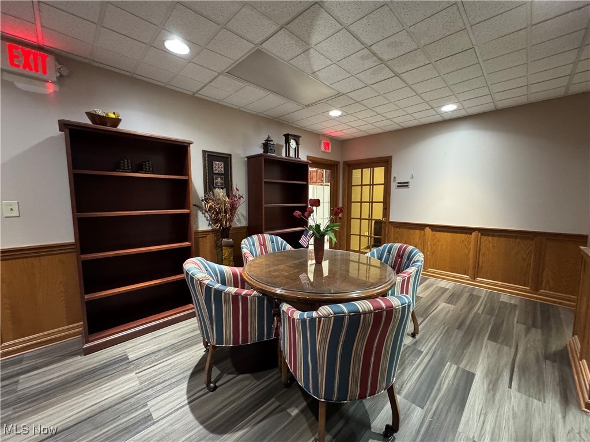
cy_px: 221
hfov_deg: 102.1
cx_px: 295
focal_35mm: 14
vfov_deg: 85.7
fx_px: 239
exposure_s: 1/40
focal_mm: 2.22
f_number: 2.2
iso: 1000
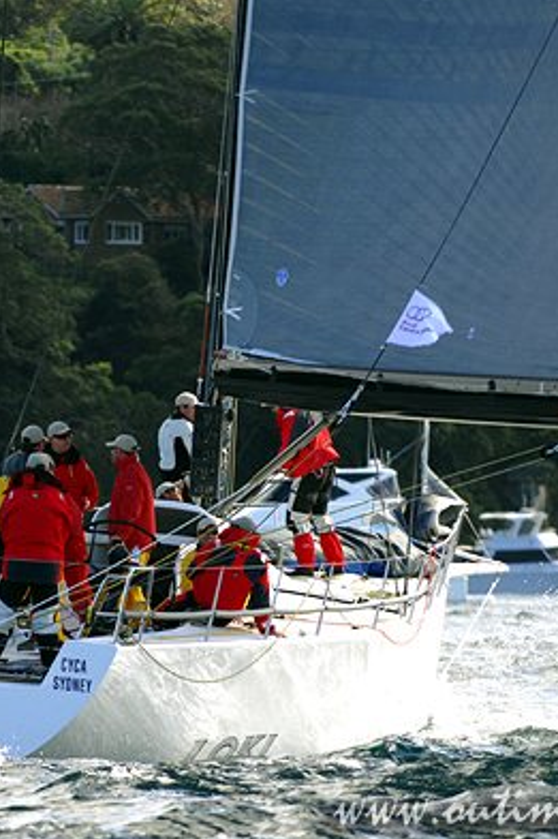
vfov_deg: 5.0
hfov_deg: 3.3
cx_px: 86
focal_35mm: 413
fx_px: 9610
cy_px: 425
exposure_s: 1/1000
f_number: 3
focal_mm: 180
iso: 400
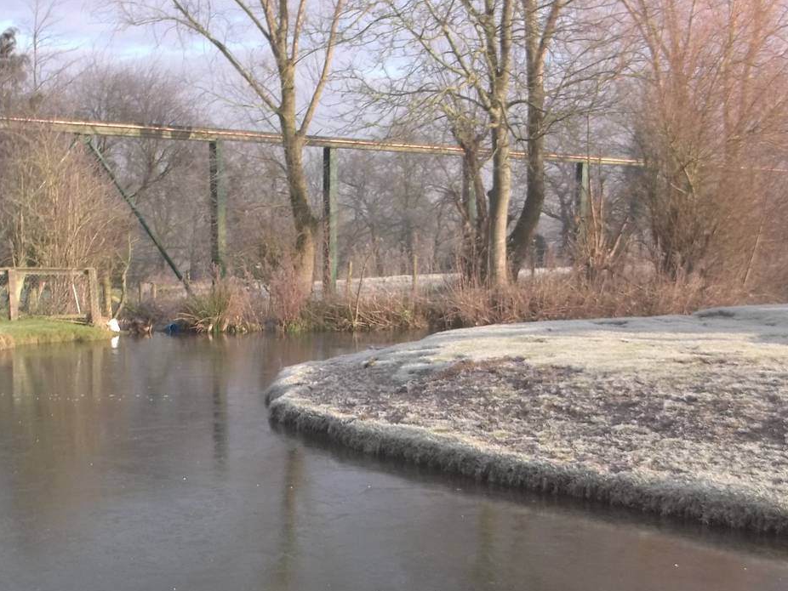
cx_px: 298
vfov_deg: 25.2
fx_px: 1298
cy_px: 481
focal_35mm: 57
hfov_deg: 33.6
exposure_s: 1/320
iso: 80
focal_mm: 5.9
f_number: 3.3
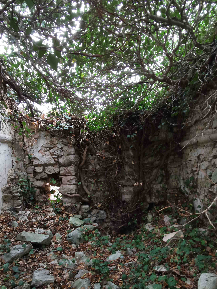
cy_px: 180
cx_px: 107
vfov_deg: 72.7
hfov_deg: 58.9
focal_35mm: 23
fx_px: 192
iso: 400
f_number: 2.2
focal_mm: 2.26
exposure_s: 1/23
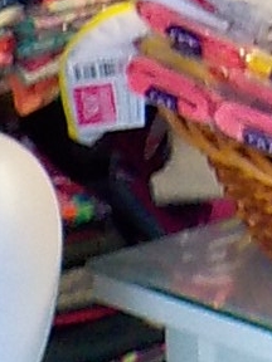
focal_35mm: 237
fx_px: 2483
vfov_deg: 8.1
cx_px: 667
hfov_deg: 6.0
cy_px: -219
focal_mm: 4.1
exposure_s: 1/30
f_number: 3.3
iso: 200
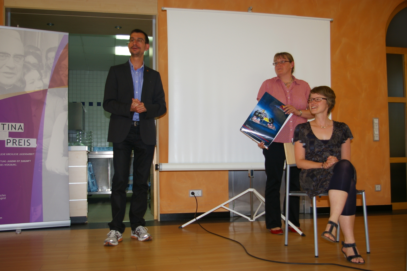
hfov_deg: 49.6
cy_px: 136
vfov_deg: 34.2
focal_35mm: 39
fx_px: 441
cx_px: 204
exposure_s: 1/45
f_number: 4
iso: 200
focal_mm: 26
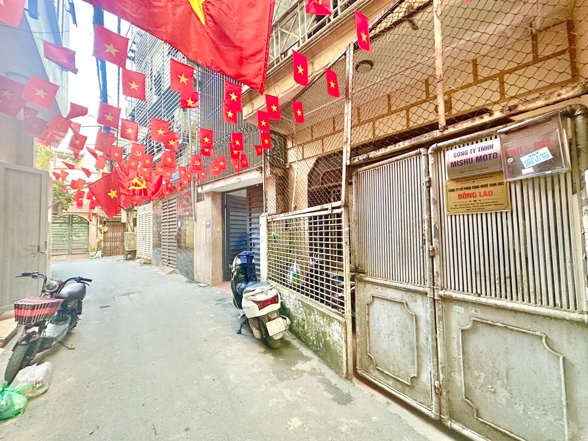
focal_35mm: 14
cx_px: 294
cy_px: 220
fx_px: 238
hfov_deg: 102.1
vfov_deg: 85.7
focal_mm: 2.22
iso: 500
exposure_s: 1/60
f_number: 2.2
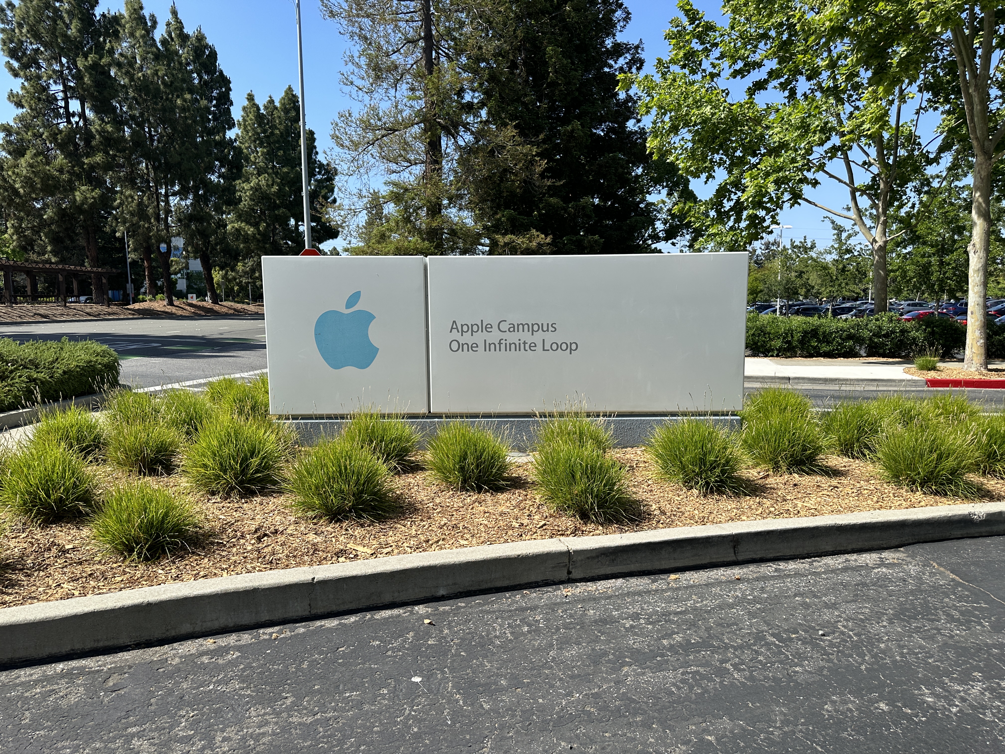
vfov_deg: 56.8
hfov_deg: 71.6
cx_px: 502
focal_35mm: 24
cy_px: 377
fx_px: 697
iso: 80
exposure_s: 1/2967
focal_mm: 6.86
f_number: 1.78
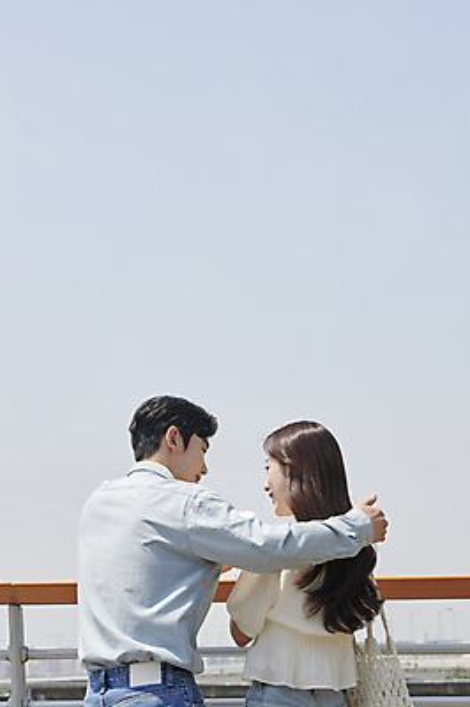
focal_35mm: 62
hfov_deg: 21.9
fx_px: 1216
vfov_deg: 32.4
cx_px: 235
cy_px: 354
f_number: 6.3
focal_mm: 52
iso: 160
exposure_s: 1/640
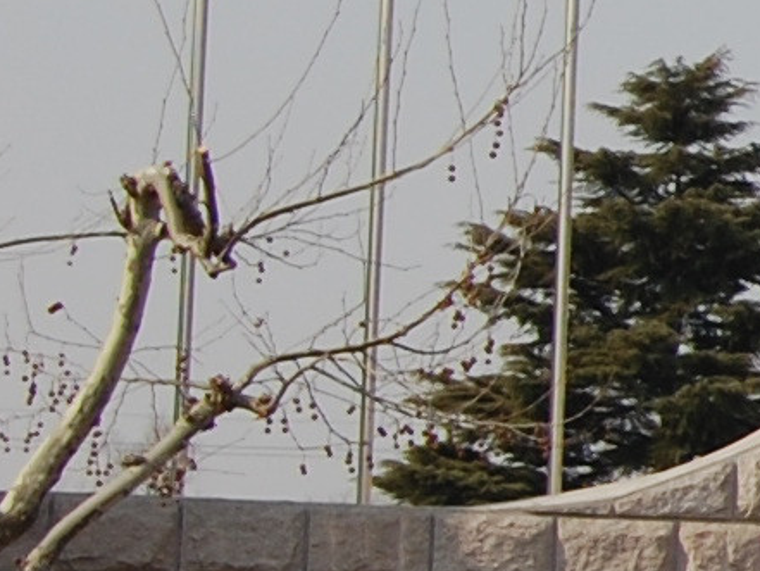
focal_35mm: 275
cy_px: 133
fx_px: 6039
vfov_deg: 5.4
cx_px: 2520
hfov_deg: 6.4
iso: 200
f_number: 10
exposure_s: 1/400
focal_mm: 28
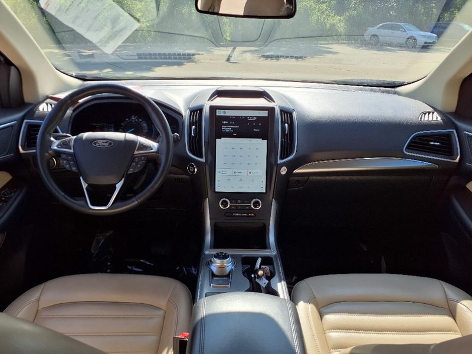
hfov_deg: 65.3
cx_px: 236
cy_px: 177
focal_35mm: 27
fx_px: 368
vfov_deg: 51.4
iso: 40
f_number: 1.9
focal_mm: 3.58
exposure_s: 1/714
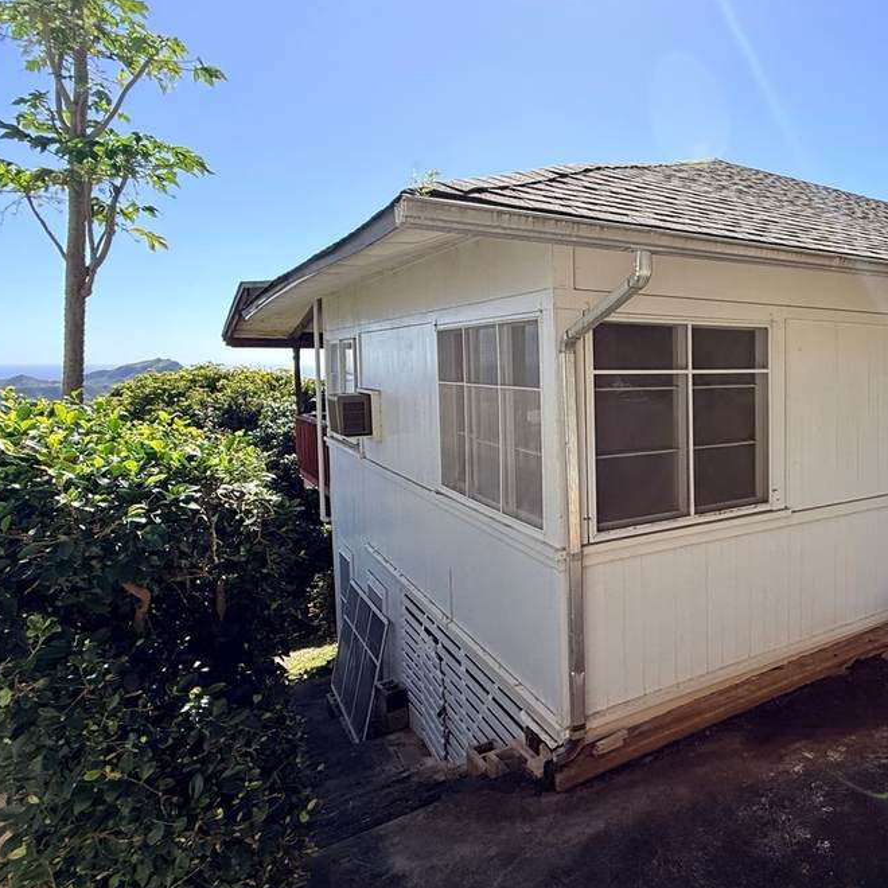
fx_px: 697
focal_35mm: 24
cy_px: 405
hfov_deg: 57.0
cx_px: 780
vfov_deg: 64.9
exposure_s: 1/1368
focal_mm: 2.22
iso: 50
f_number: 2.2
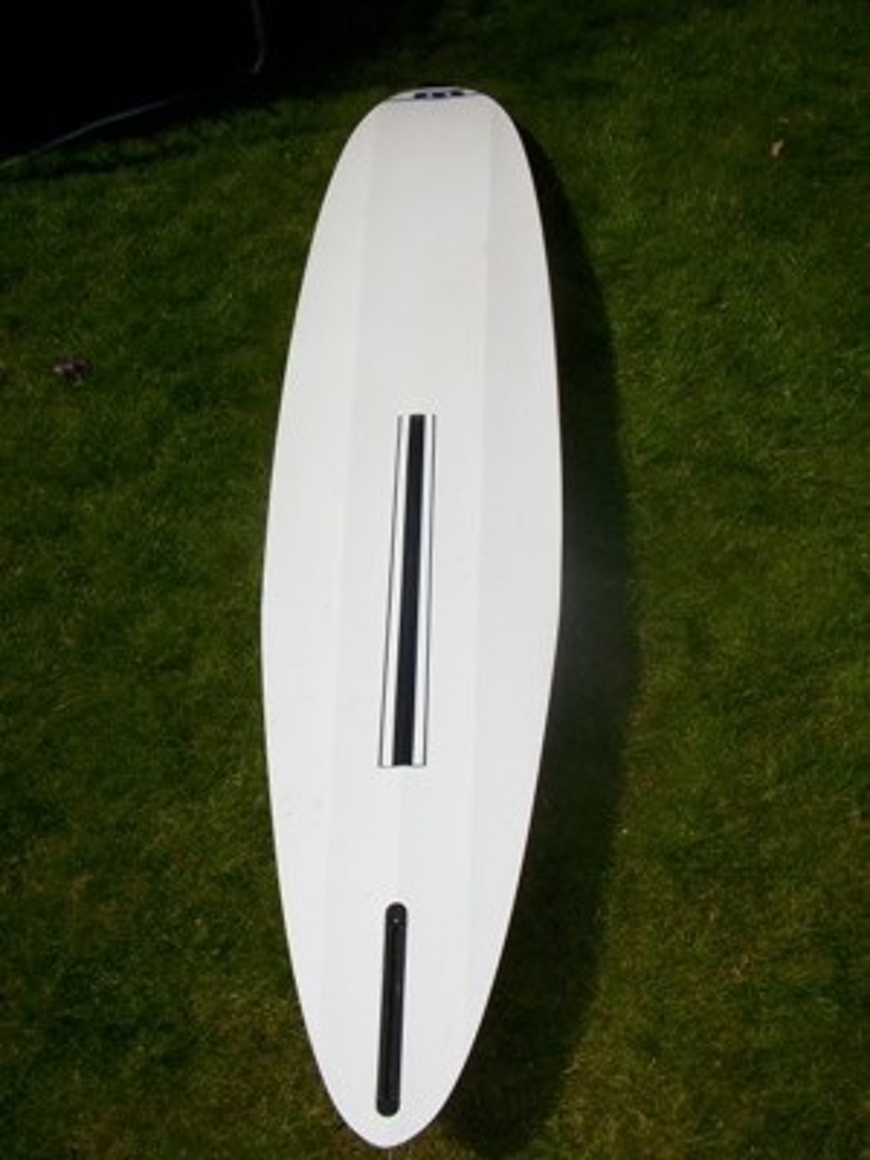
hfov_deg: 41.8
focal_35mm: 34
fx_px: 1139
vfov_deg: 54.0
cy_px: 580
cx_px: 435
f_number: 5.5
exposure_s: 1/1029
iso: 80
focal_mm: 5.7
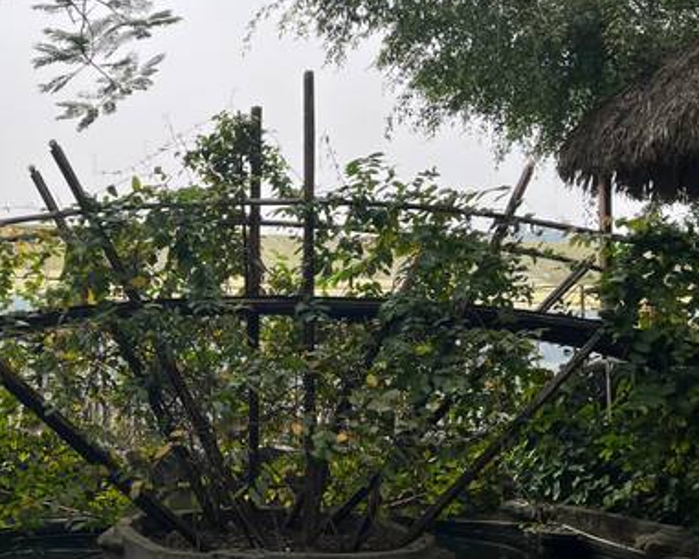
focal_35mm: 48
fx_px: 993
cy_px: 297
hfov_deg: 37.5
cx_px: 147
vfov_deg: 31.5
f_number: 1.6
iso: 50
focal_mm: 5.1
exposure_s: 1/537
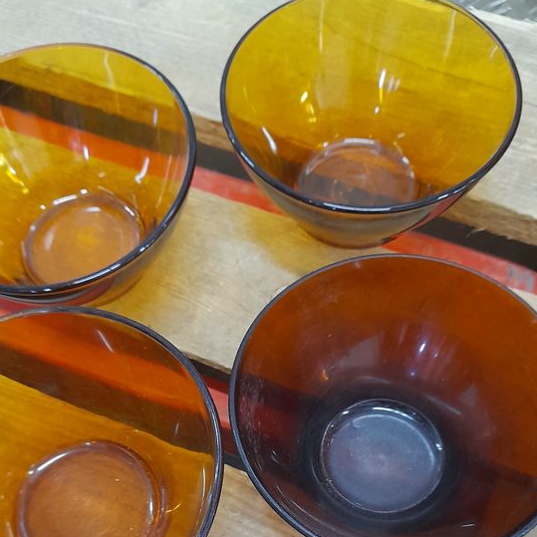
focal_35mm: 41
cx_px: 233
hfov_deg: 40.8
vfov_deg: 38.8
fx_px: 720
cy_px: 457
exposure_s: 1/33
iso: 320
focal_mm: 4.6
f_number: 2
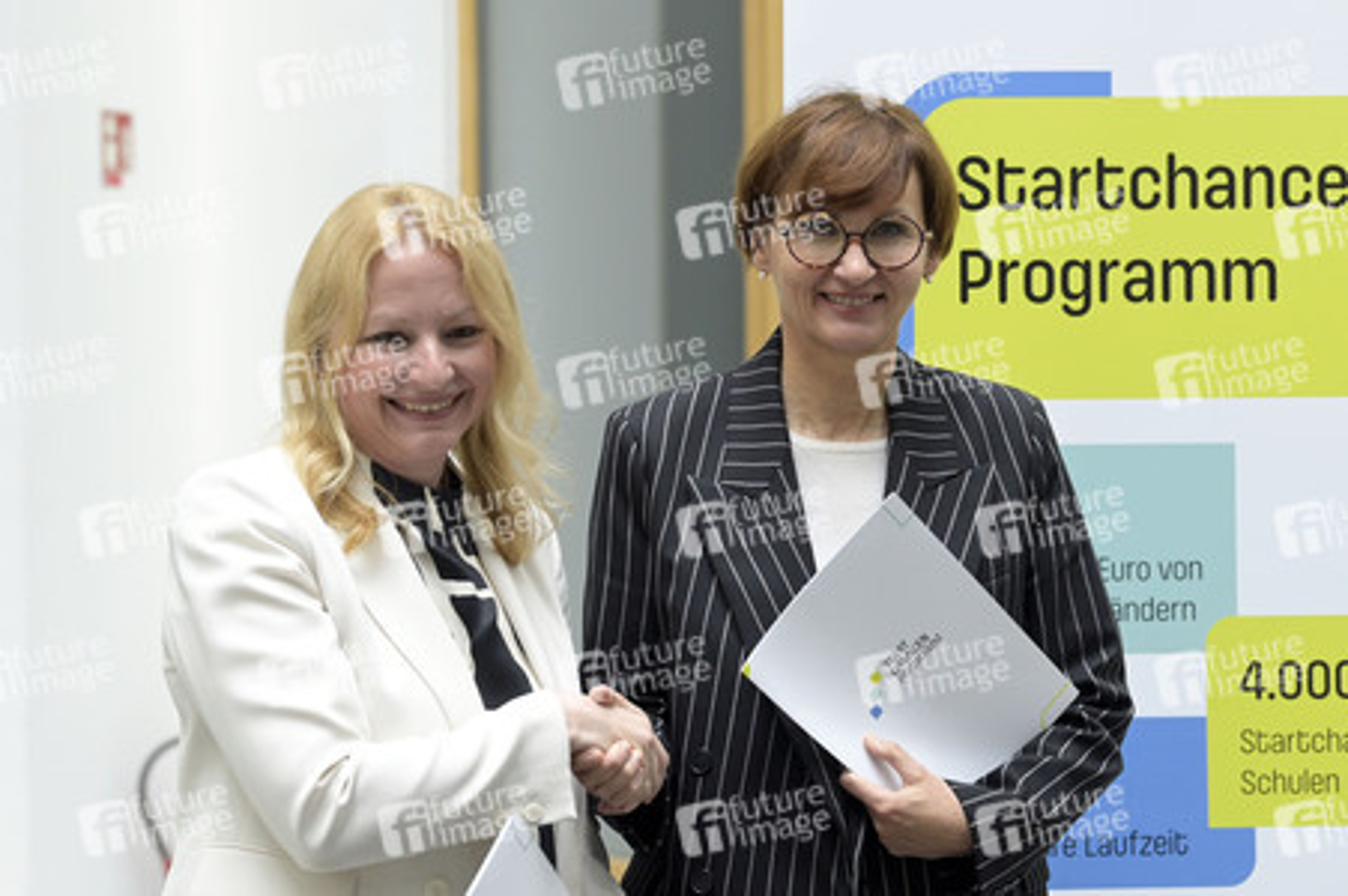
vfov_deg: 13.7
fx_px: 3742
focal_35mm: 100
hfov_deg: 20.4
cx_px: 674
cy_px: 448
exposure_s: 1/640
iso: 4000
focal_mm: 100
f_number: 5
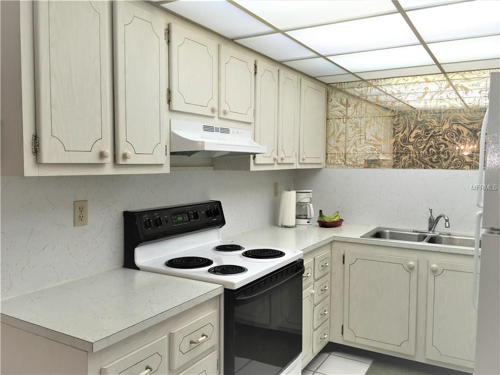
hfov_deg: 61.7
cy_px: 188
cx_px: 250
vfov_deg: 48.2
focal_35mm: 29
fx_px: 419
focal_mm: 4.15
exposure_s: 1/60
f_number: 2.2
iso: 32
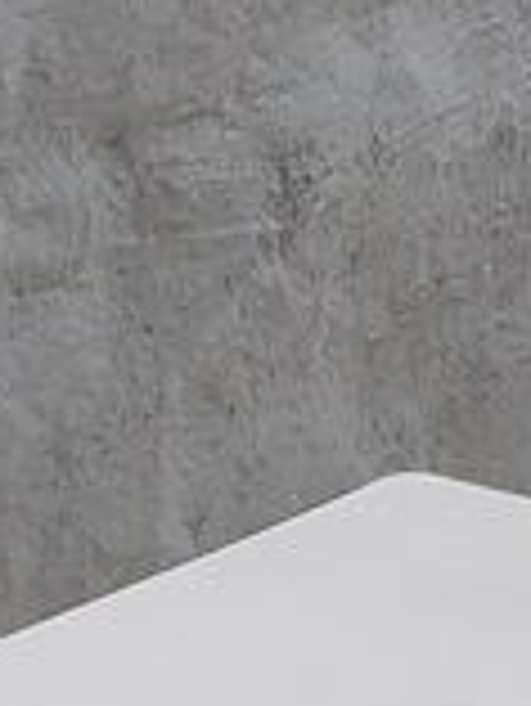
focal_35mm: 172
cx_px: 580
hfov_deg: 8.6
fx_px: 3513
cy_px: 1871
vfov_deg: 9.7
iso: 40
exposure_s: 1/4587
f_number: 1.9
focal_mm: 3.6
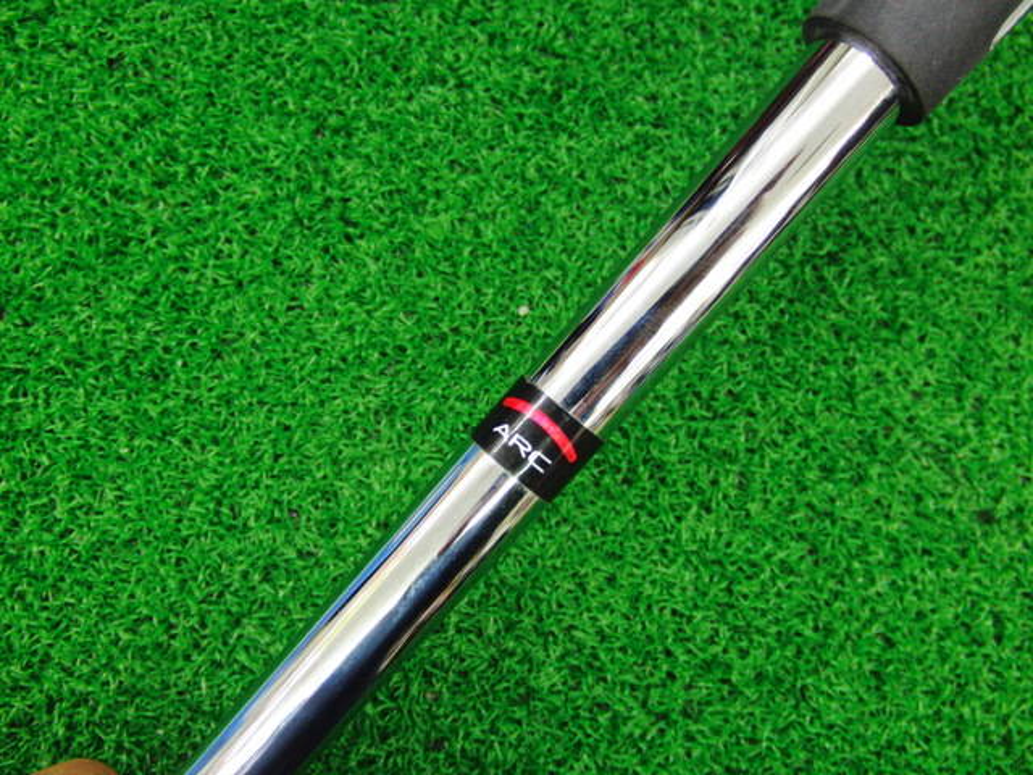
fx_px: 1104
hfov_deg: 50.1
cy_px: 388
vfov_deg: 38.7
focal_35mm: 37
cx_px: 516
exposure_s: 1/30
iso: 400
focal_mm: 6.42
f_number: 3.6
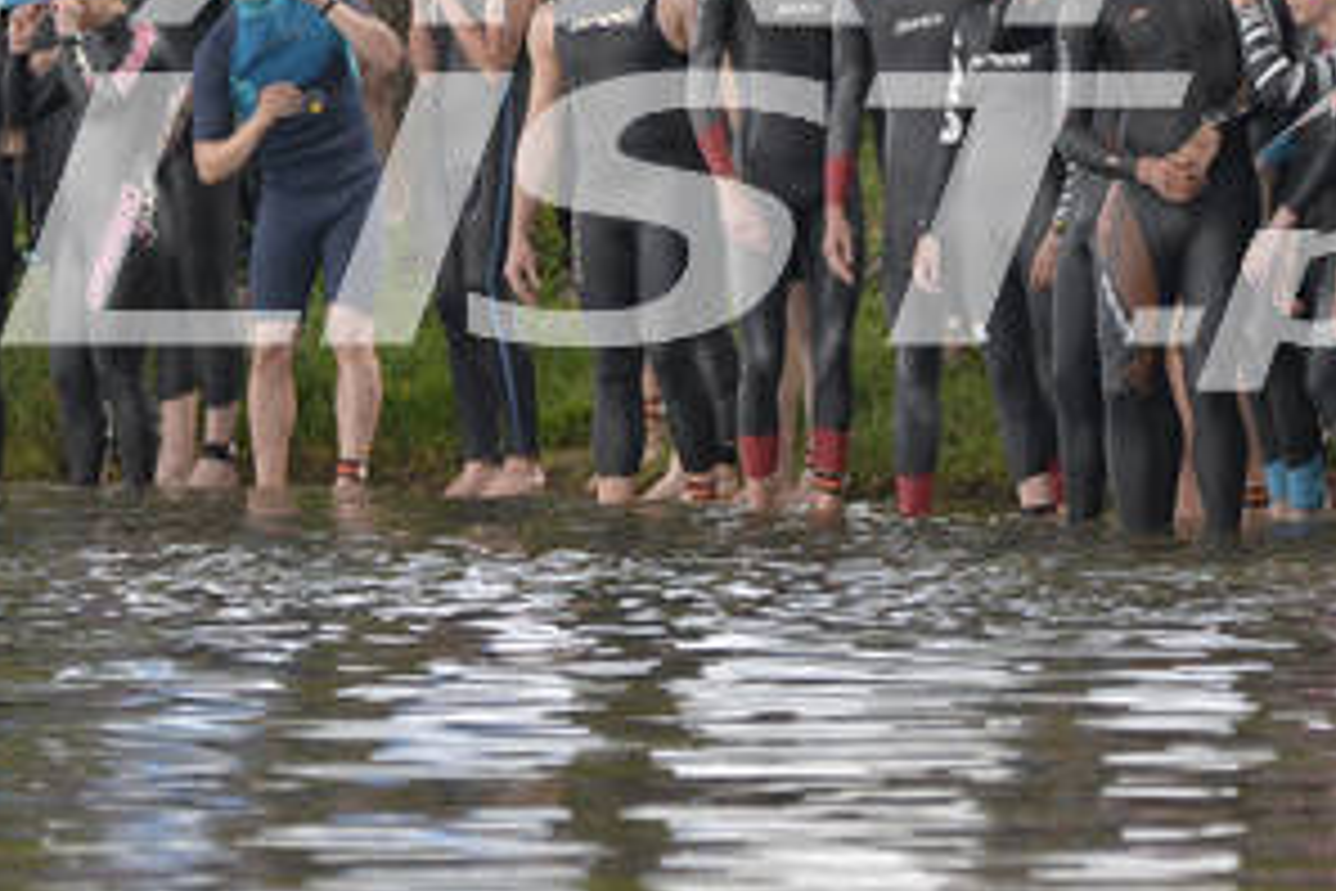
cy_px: -7
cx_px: 661
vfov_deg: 2.0
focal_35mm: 689
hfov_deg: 3.0
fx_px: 25568
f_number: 5.6
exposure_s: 1/1600
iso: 800
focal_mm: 320
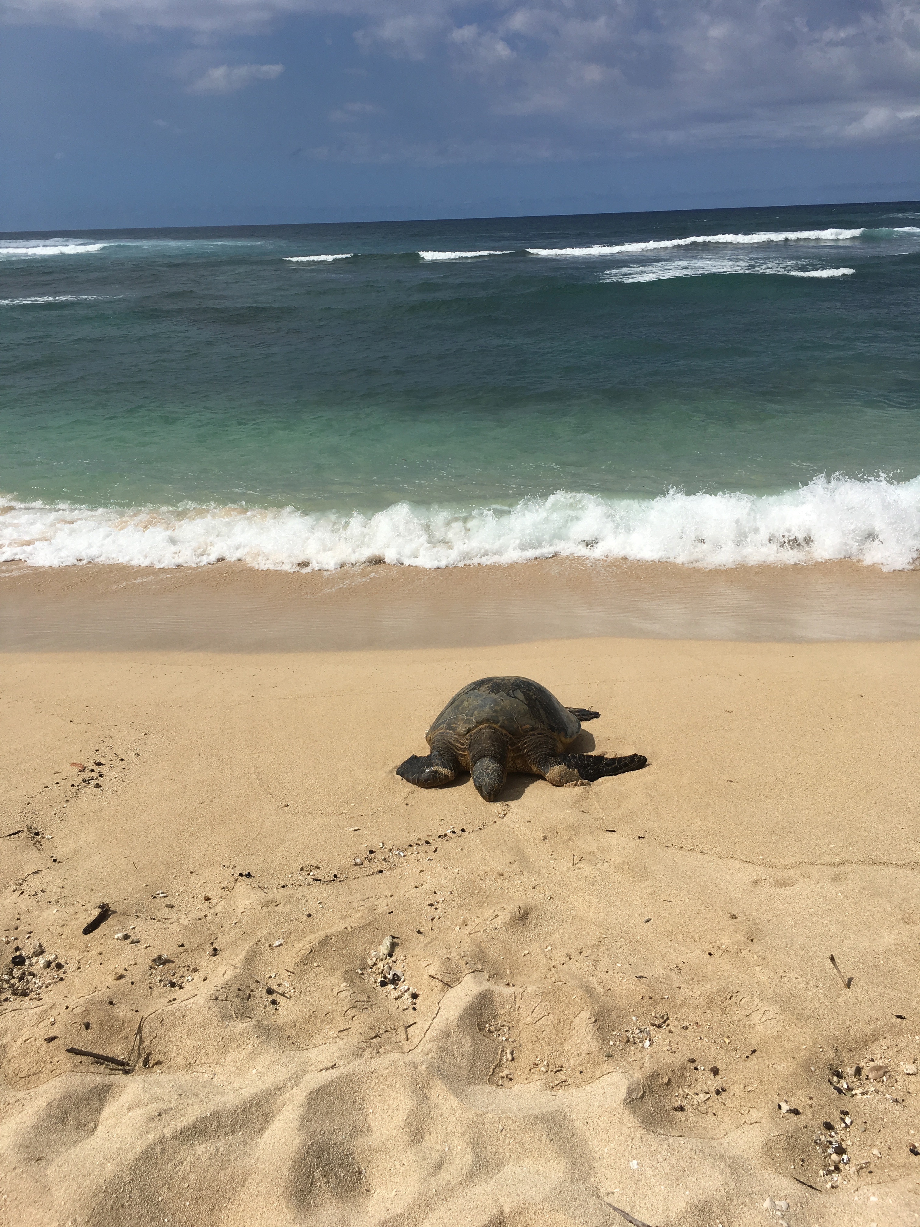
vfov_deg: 61.7
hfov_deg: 48.2
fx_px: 1028
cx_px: 460
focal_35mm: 29
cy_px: 614
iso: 25
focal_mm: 4.15
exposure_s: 1/4525
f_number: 2.2
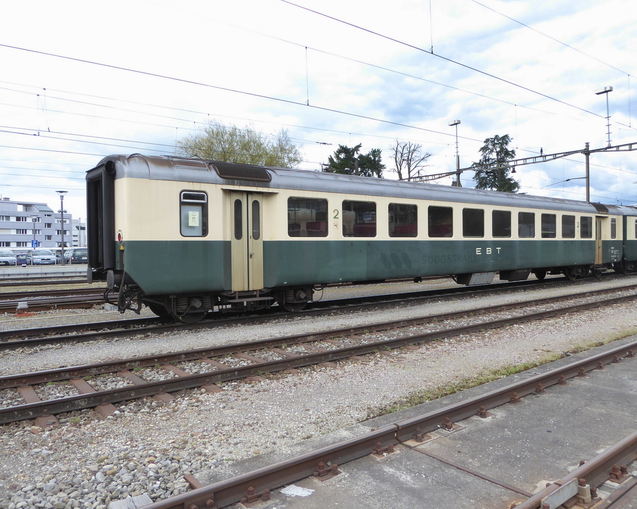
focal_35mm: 27
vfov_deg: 53.2
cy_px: 254
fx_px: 509
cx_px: 349
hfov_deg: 63.9
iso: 125
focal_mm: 4.3
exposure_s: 1/320
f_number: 3.3
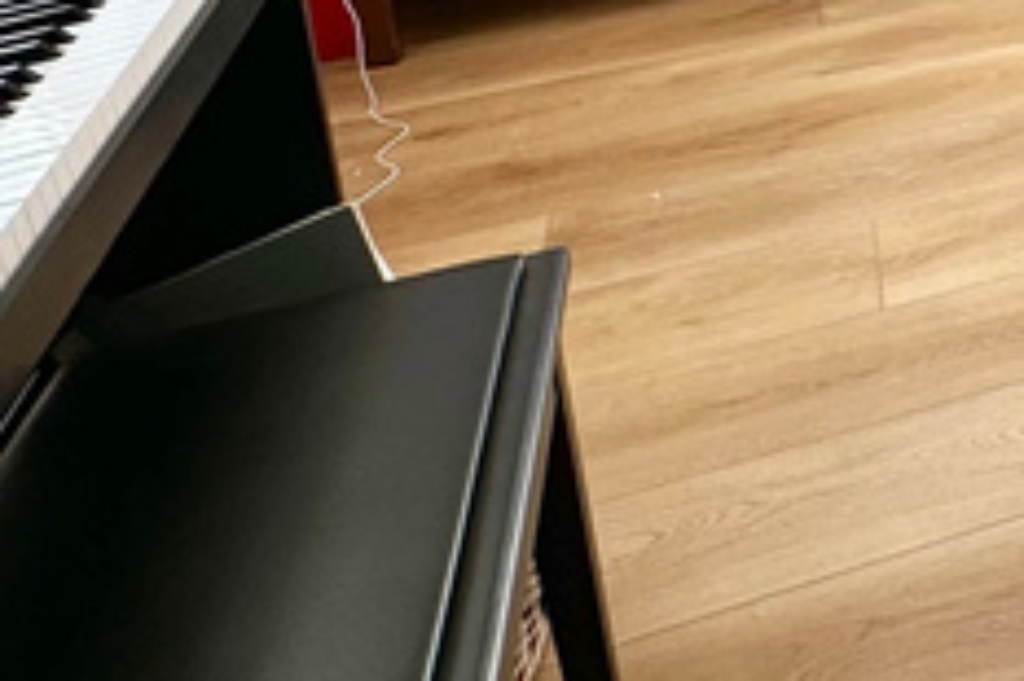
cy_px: -413
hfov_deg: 23.4
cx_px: 1630
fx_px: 1819
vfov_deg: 18.2
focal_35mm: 64
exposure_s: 1/117
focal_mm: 2.22
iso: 40
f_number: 2.2
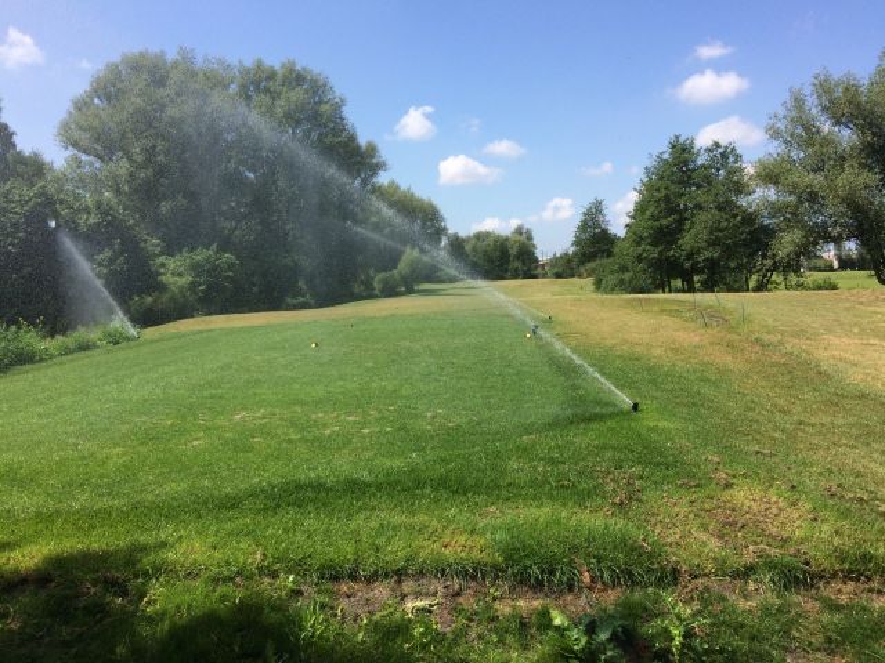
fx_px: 741
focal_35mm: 29
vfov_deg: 48.2
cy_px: 332
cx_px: 442
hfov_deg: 61.7
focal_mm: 4.15
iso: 32
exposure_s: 1/2160
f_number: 2.2
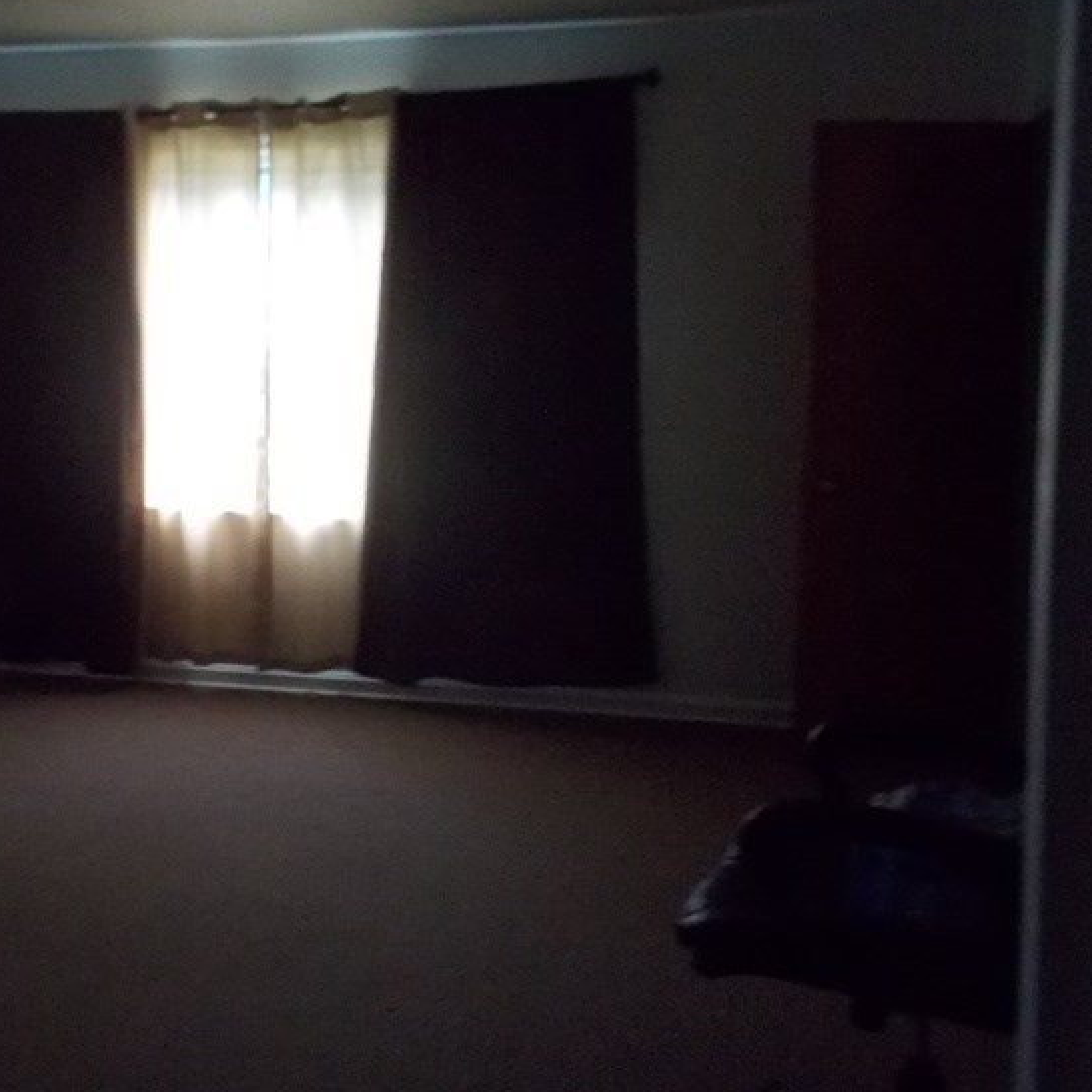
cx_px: 244
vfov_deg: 35.2
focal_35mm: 48
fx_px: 1713
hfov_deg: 34.4
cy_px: 421
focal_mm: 4.1
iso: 400
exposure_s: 1/20
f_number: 3.3
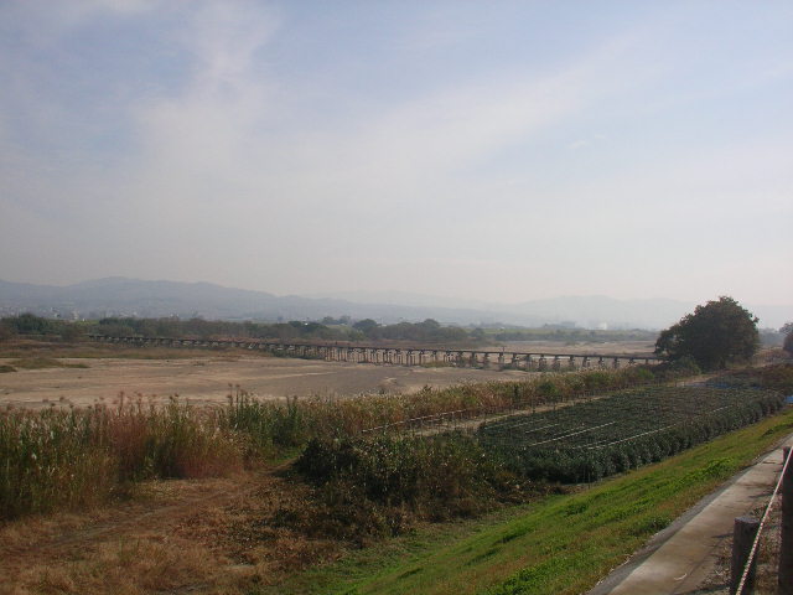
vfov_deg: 38.7
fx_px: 848
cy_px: 298
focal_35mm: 37
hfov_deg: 50.1
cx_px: 396
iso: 64
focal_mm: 5.7
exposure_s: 1/500
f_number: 6.9
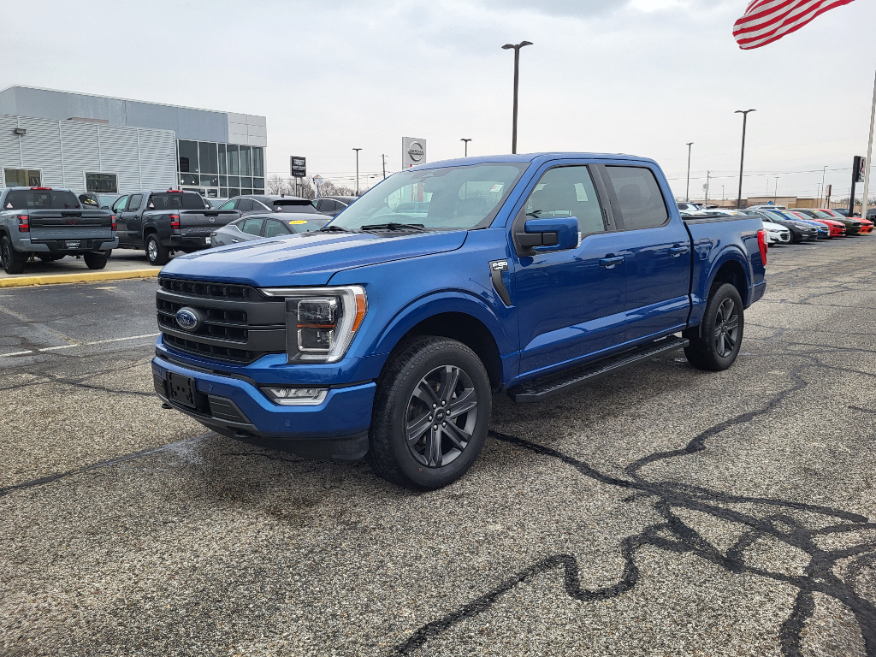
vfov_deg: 53.1
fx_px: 658
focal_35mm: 26
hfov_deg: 67.3
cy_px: 328
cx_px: 438
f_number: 1.8
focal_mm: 5.4
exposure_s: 1/230
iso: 40
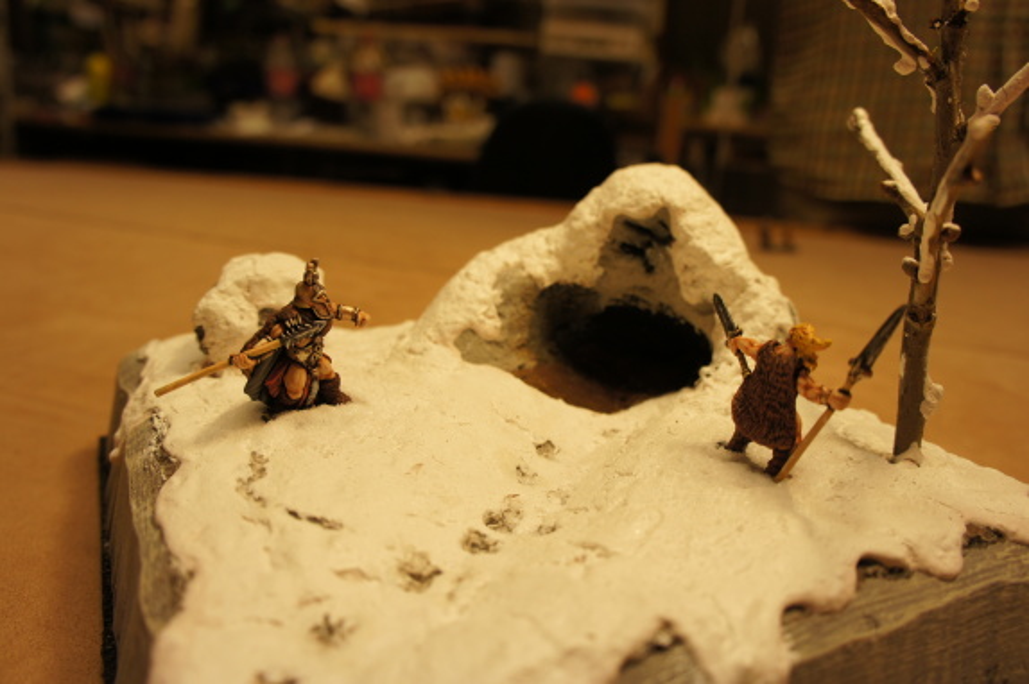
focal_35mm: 27
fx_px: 771
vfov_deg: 47.9
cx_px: 514
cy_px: 342
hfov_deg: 67.4
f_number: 5
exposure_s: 1/50
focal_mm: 18
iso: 200
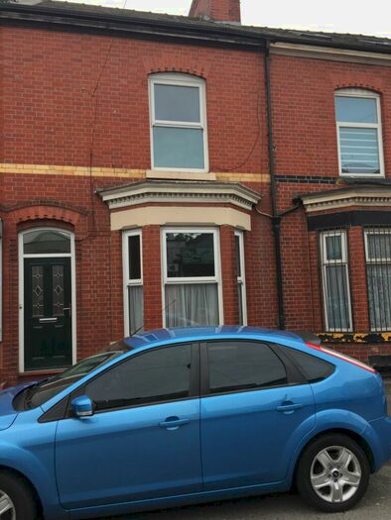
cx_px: 196
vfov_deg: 61.6
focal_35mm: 29
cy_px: 260
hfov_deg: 48.2
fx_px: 437
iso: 32
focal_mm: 4.15
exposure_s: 1/327
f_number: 2.2
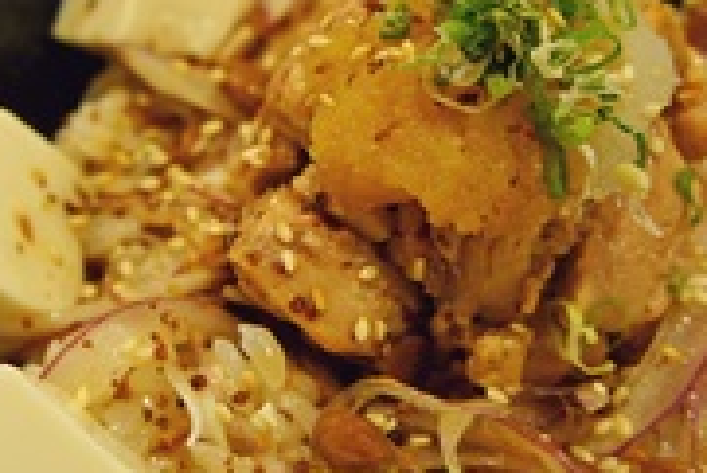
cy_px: 192
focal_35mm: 76
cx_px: 270
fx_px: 1496
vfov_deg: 17.9
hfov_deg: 26.5
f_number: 4
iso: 500
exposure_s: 1/40
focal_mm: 23
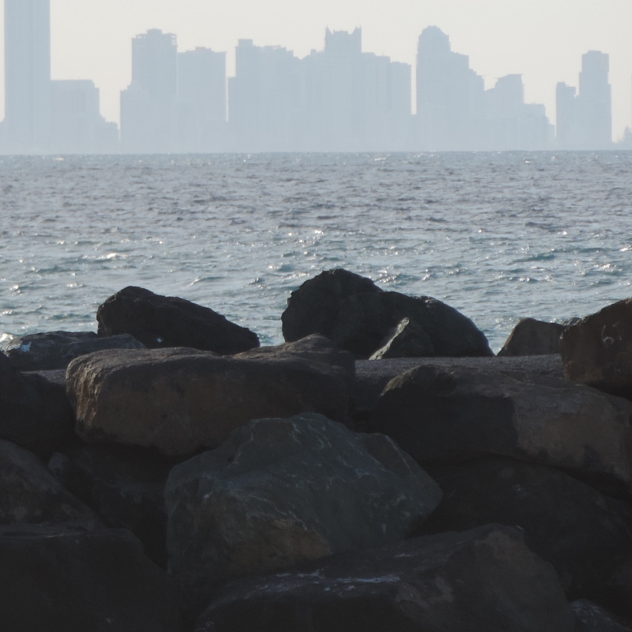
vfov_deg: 1.6
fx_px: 22143
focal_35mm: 1072
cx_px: -155
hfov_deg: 1.6
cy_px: 178
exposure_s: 1/500
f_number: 4.9
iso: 80
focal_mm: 83.8
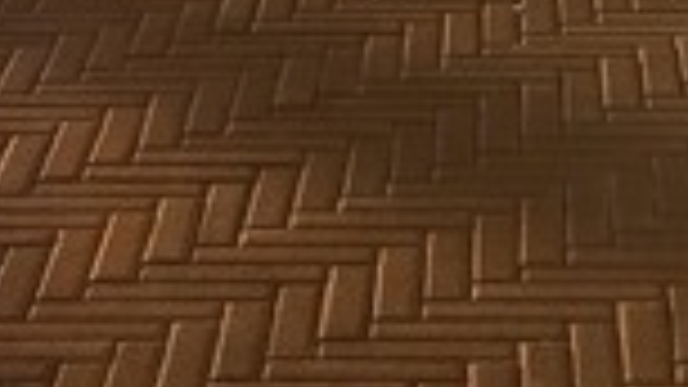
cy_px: -706
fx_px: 3320
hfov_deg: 11.8
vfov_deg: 6.2
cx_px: 436
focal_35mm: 182
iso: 25
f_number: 1.8
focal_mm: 4.6
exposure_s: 1/312
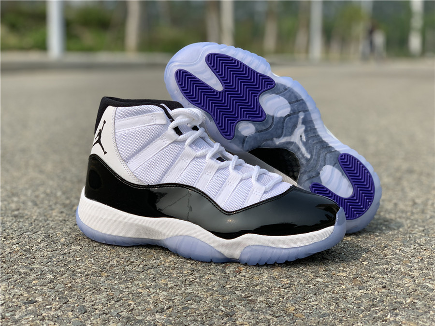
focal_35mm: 52
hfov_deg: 36.8
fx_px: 653
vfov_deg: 28.0
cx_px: 218
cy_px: 163
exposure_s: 1/1410
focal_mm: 6
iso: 16
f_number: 2.4
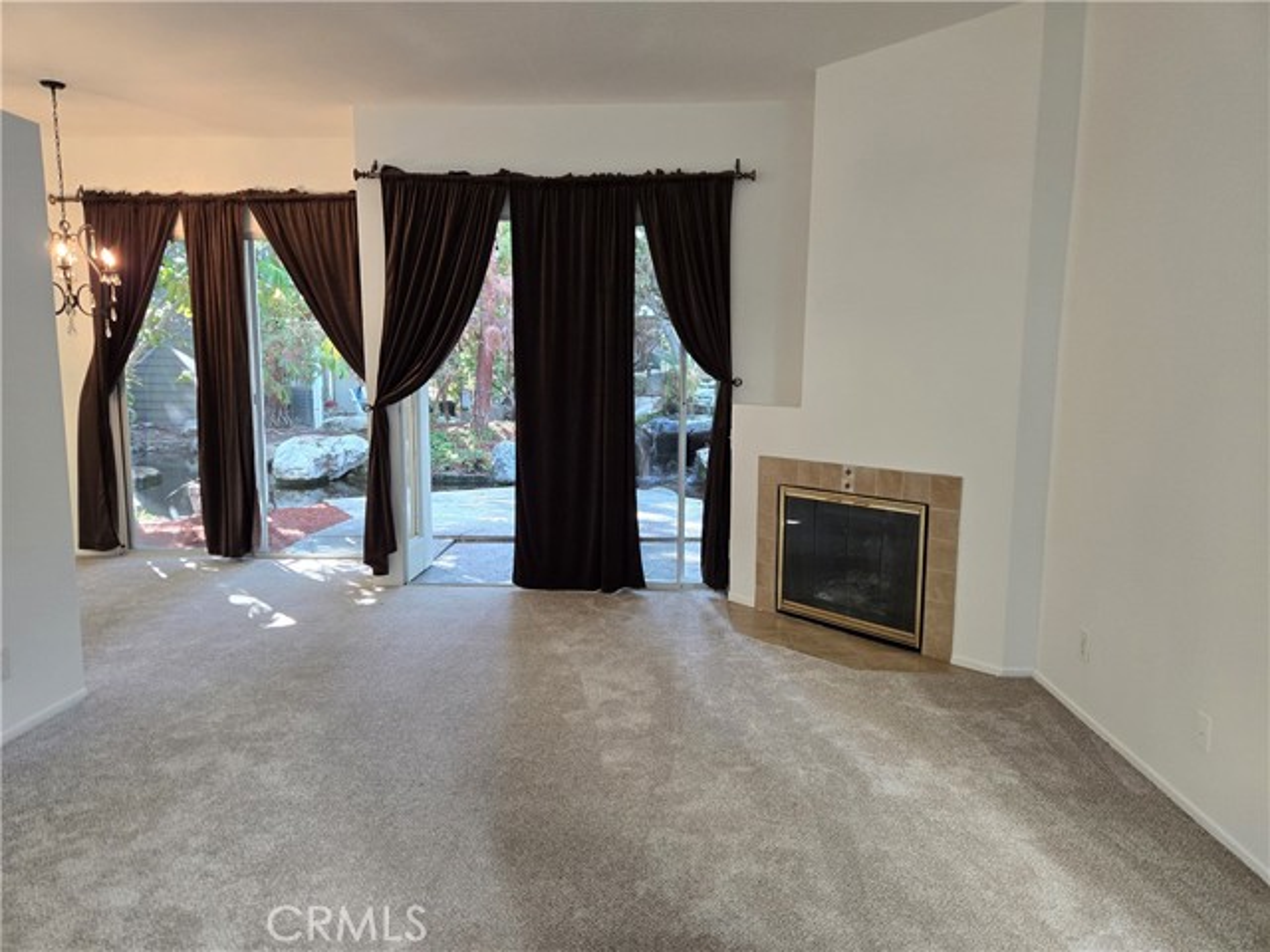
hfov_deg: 73.9
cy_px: 476
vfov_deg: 58.9
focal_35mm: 23
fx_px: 844
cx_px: 635
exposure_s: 1/120
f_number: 1.8
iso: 250
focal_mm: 5.4
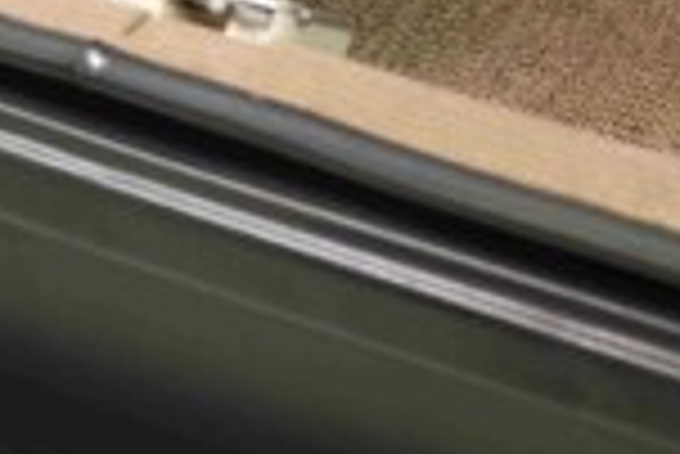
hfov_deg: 12.1
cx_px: 851
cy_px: -602
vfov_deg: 7.8
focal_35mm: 166
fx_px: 3130
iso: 500
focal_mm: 32.5
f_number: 5
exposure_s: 1/13
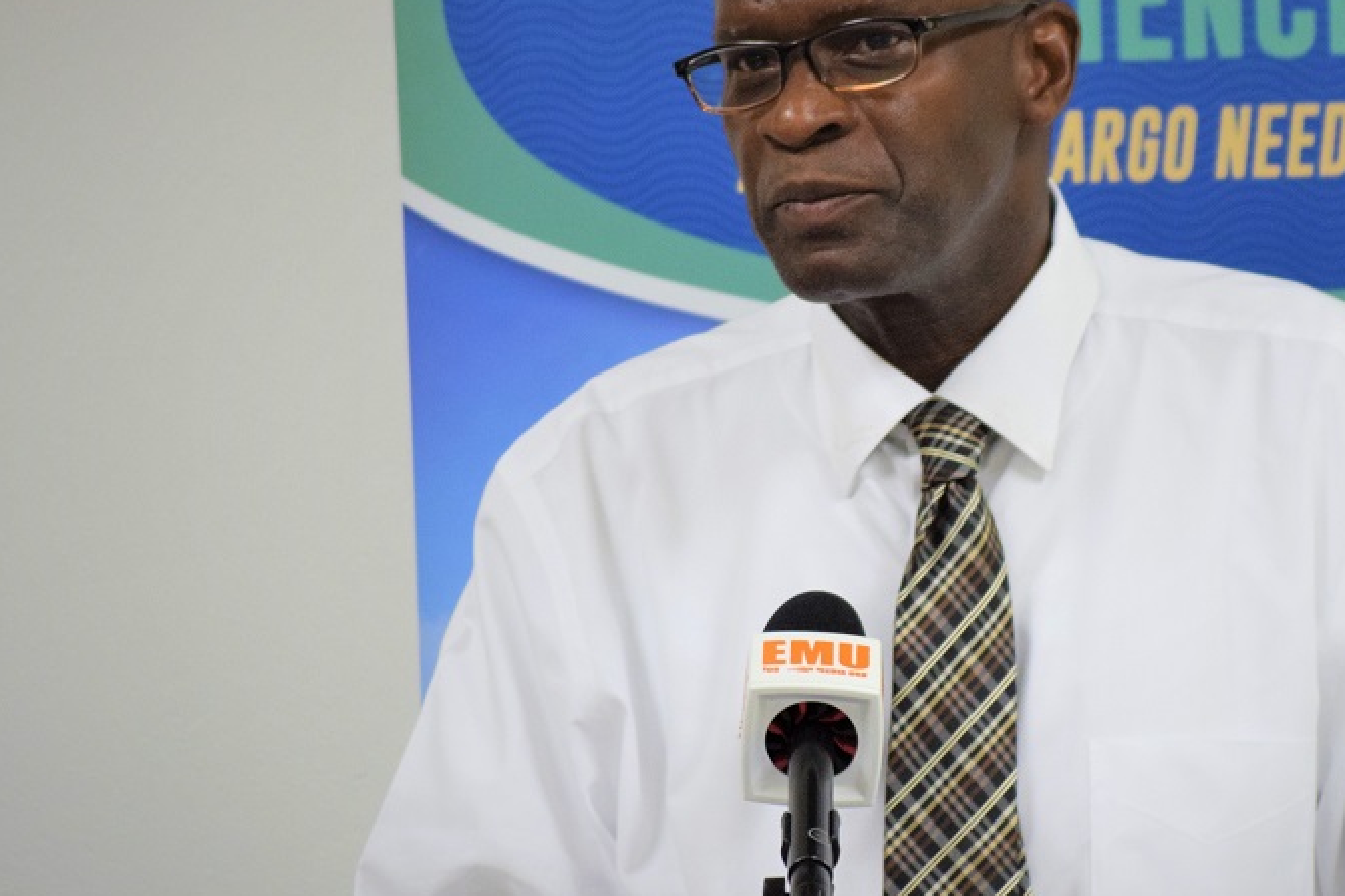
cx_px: 912
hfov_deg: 8.2
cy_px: 432
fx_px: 9412
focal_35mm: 252
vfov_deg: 5.5
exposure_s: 1/60
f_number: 5.6
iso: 1600
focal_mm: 110
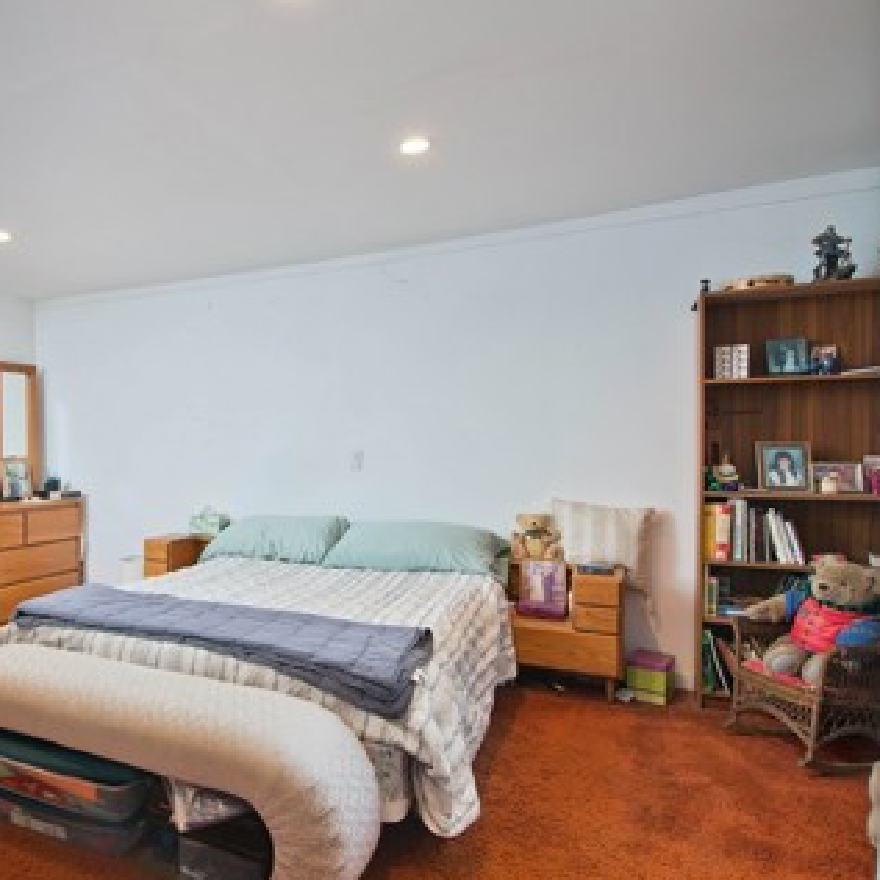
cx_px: 164
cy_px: 426
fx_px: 690
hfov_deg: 59.4
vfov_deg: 65.0
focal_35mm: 24
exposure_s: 1/60
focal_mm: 14
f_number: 5.6
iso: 400
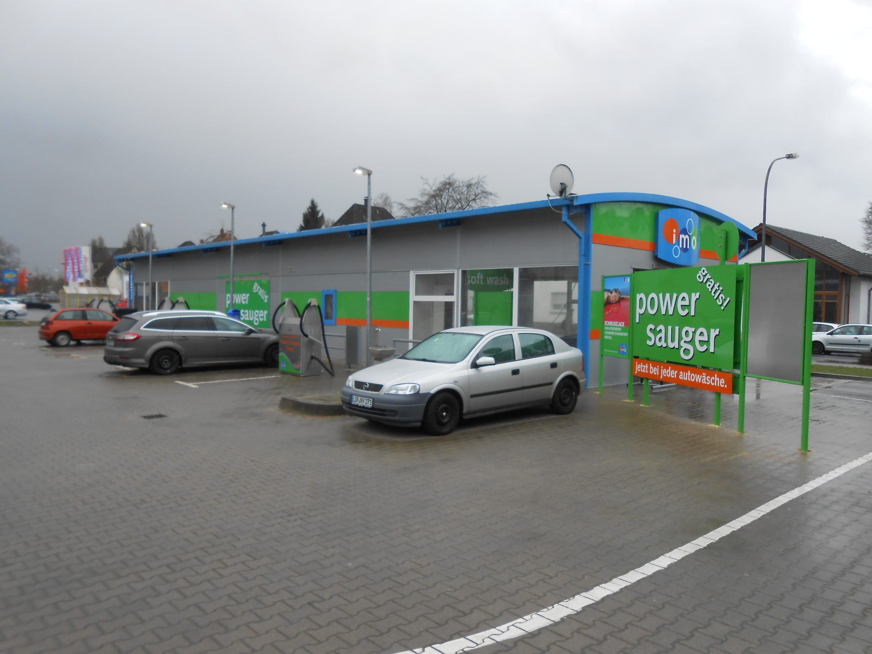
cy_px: 327
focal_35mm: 26
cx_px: 436
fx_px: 655
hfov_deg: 67.3
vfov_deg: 53.1
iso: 80
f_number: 3.5
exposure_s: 1/400
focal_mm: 4.6
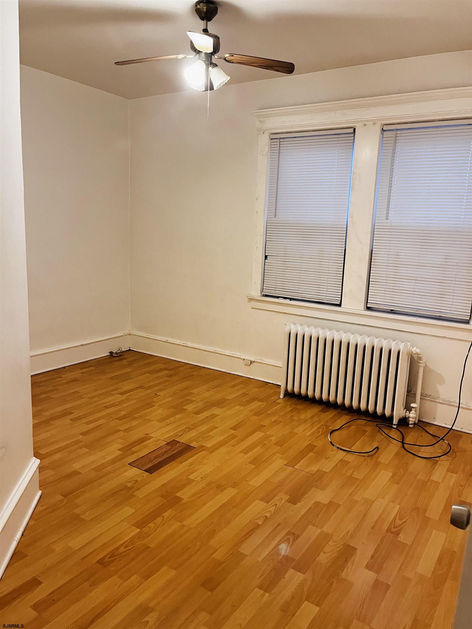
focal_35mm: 26
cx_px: 236
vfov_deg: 67.3
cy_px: 314
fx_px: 473
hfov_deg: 53.1
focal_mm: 5.1
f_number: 1.6
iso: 400
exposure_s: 1/60
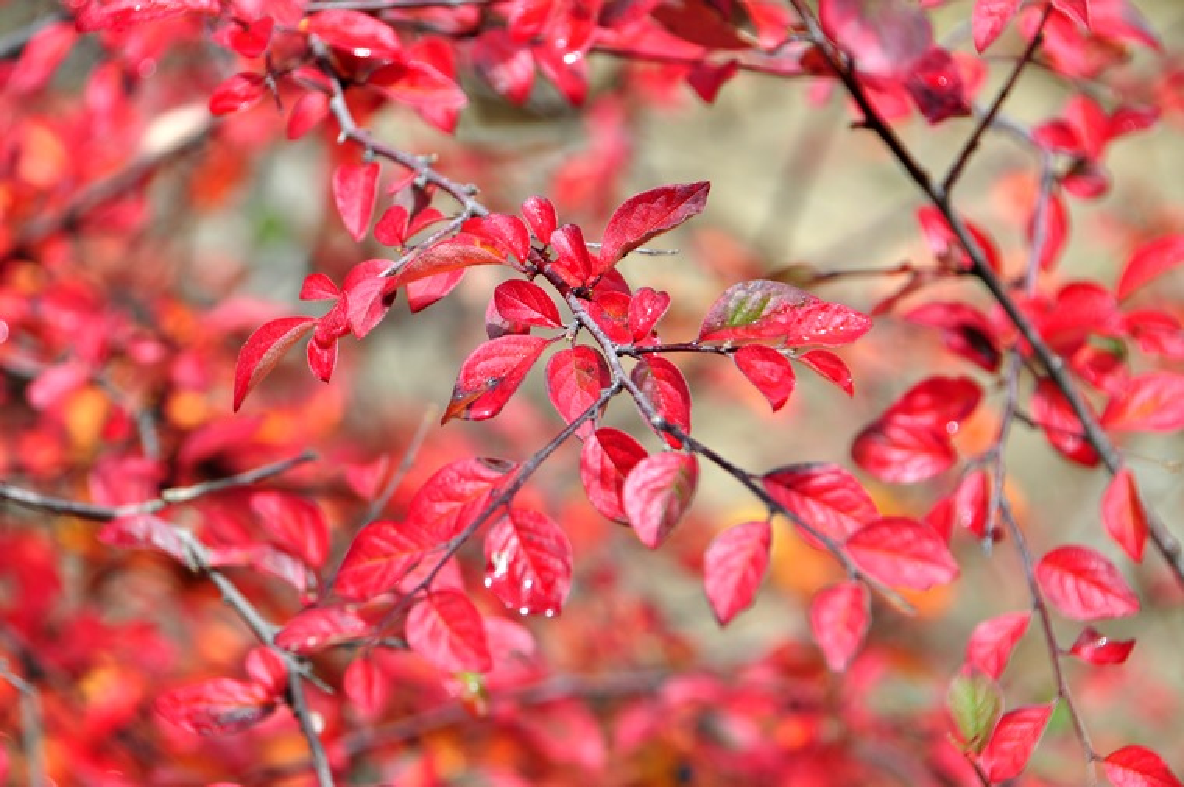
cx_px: 592
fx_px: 6406
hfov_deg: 10.6
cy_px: 394
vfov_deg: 7.0
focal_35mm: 195
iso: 200
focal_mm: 130
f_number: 7.1
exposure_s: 1/500
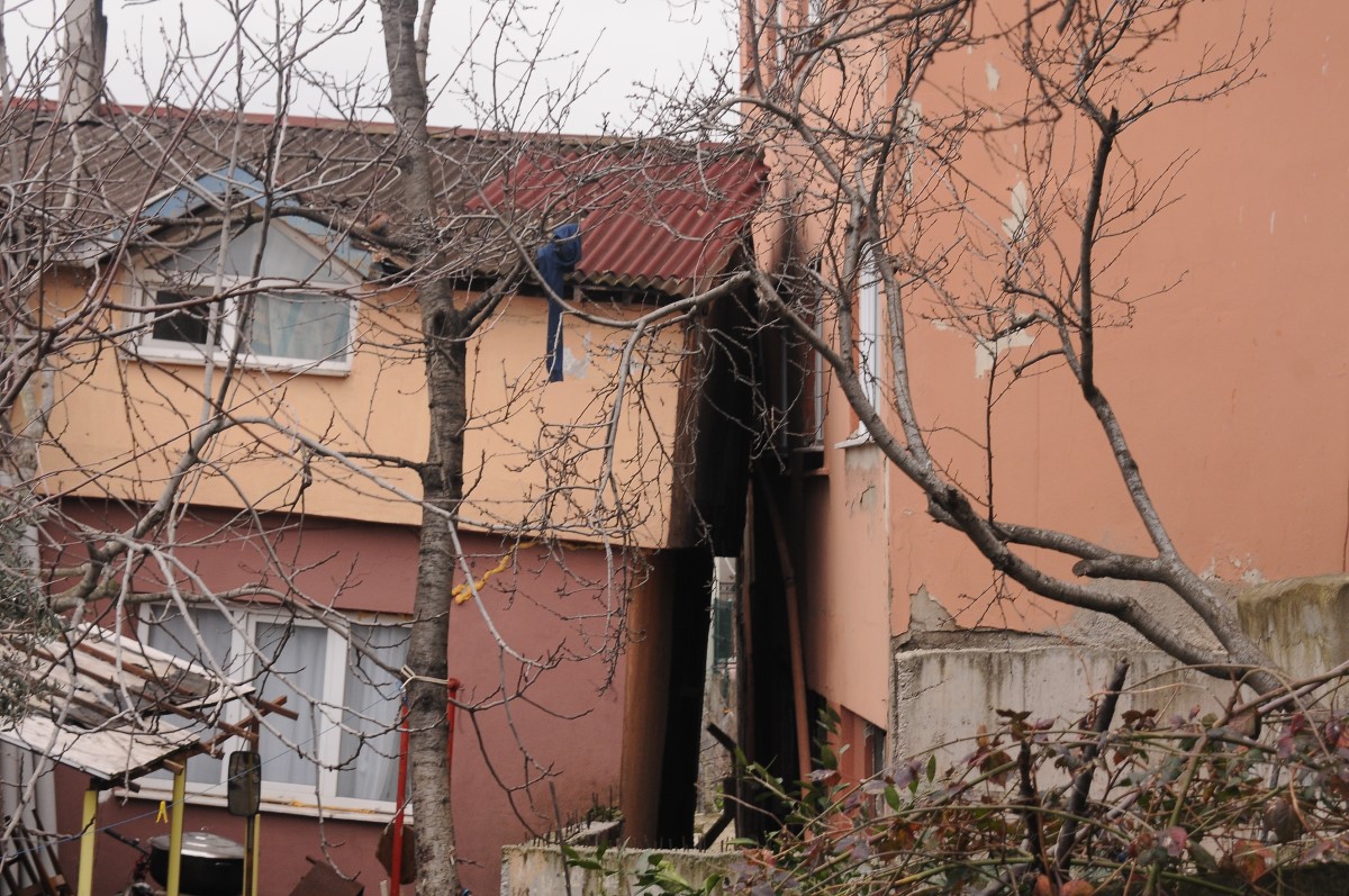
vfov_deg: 13.0
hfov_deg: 19.5
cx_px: 674
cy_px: 448
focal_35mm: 105
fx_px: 3930
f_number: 7.1
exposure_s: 1/200
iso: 400
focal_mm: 70
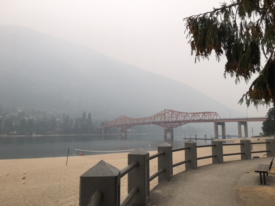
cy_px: 103
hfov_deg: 61.7
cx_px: 138
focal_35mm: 29
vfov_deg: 48.2
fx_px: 230
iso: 25
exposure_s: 1/120
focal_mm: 4.15
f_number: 2.2
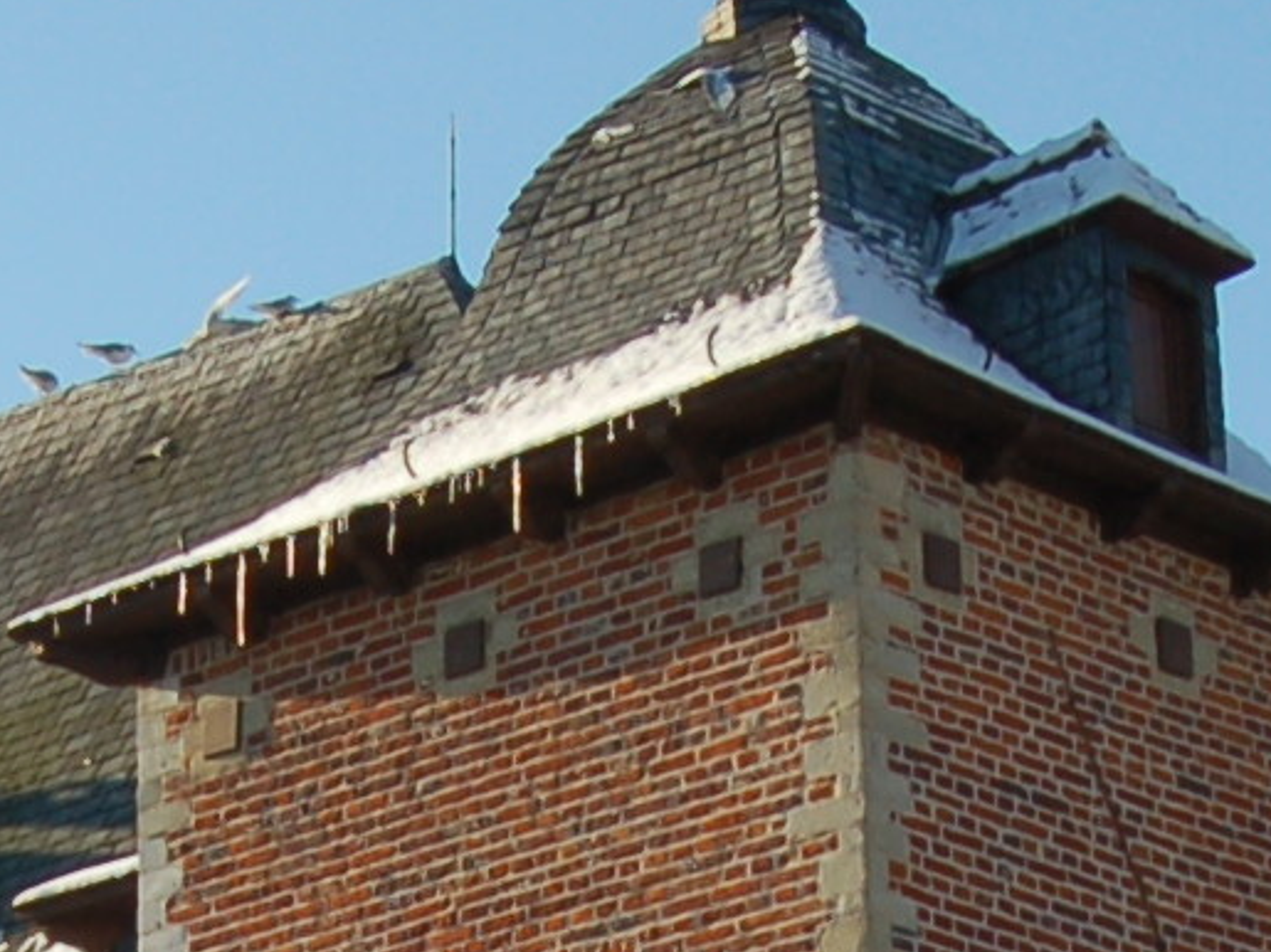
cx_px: 548
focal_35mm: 202
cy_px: 1680
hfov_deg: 9.8
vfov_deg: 7.2
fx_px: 7415
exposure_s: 1/160
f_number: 10
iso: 200
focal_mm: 24
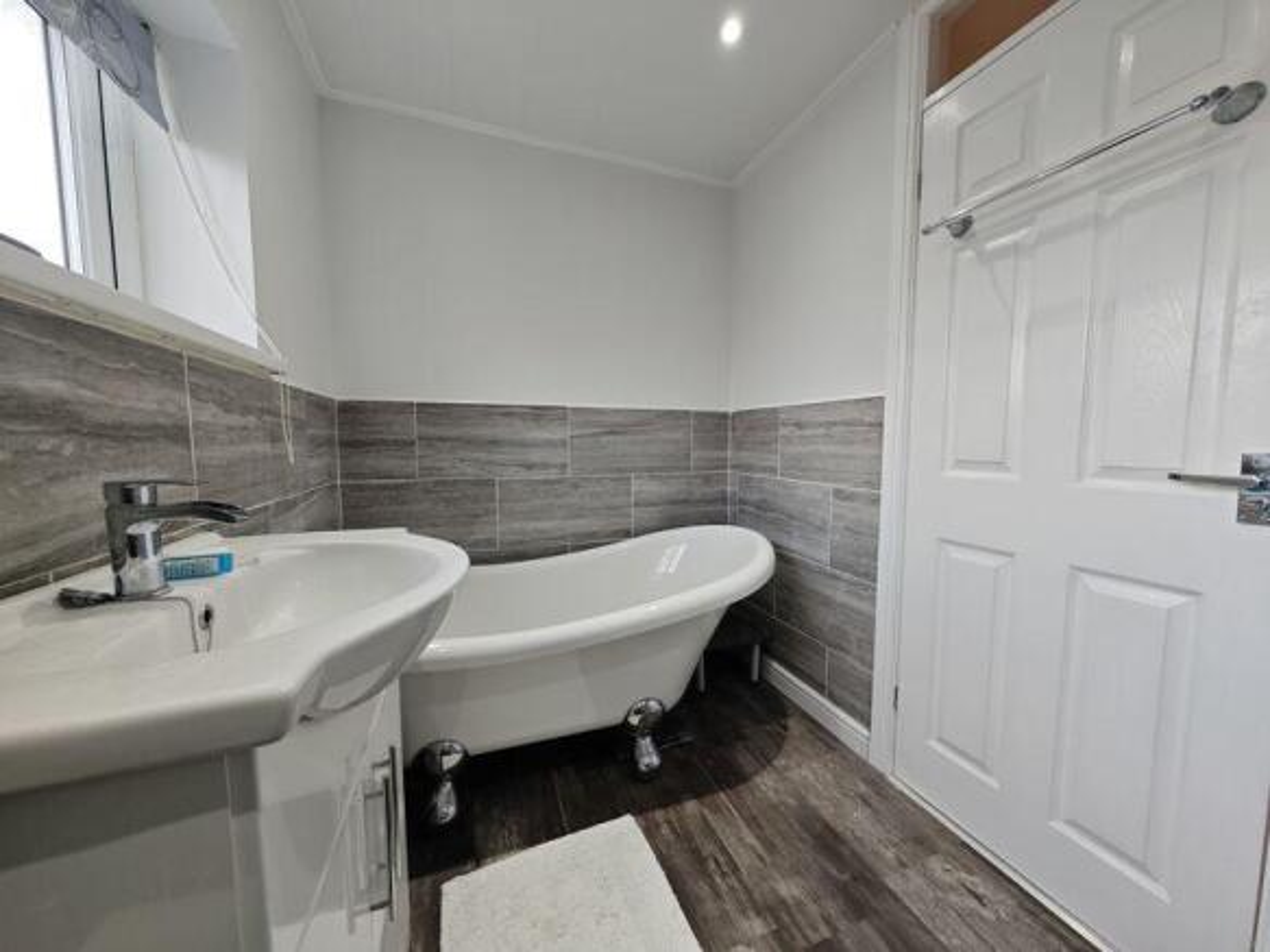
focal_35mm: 12
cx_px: 635
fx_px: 440
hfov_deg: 110.5
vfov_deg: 94.5
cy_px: 476
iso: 50
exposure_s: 1/54.2
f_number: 1.8
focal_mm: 2.03
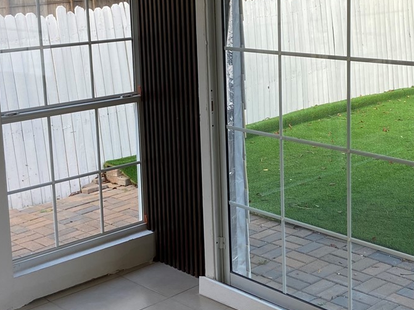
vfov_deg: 23.5
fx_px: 741
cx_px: 259
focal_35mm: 62
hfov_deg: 31.1
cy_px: 107
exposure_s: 1/124
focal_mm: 4.25
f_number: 1.8
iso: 32
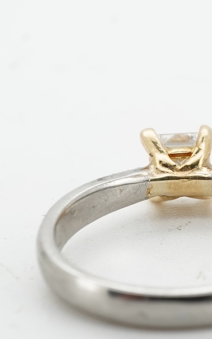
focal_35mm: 128
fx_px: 1183
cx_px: 189
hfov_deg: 10.2
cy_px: 150
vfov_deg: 16.3
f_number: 22
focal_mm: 30
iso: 250
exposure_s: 1/125
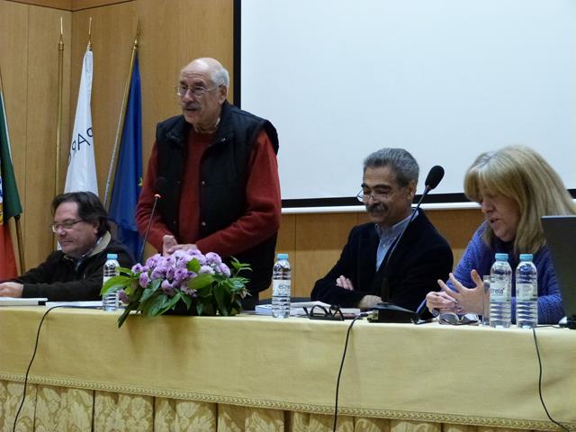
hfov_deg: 21.8
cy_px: 216
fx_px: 1498
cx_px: 288
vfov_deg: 16.4
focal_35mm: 90
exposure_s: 1/50
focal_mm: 16.1
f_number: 3.4
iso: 800
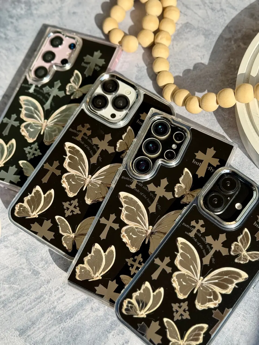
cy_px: 172
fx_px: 479
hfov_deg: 30.3
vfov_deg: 39.7
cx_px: 130
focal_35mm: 48
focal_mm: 6.76
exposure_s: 1/2577
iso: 100
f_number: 1.78
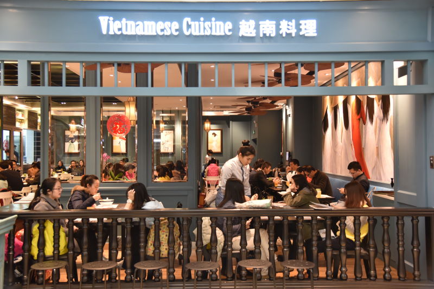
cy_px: 144
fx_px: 458
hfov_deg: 50.7
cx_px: 217
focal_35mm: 38
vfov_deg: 35.0
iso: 1600
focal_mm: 38
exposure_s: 1/60
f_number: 4
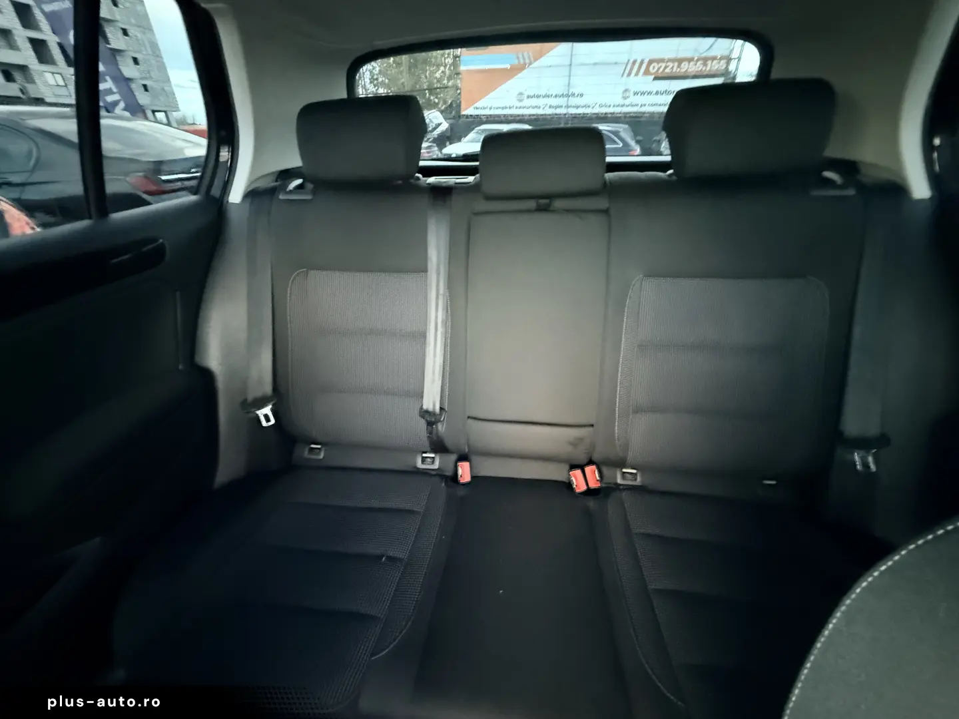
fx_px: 388
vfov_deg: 85.7
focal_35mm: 14
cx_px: 480
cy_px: 360
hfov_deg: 102.1
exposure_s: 1/28
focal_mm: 2.22
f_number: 2.2
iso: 2000
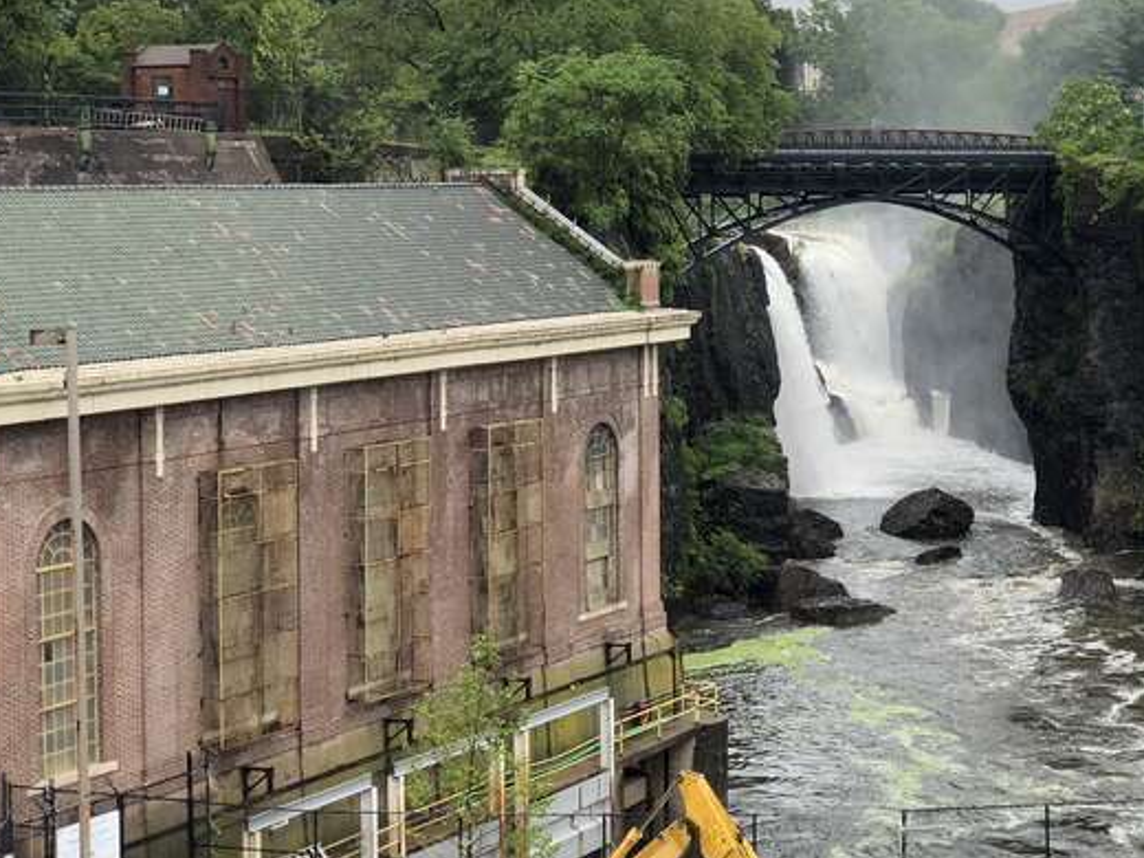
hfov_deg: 24.2
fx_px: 2644
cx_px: 851
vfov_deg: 18.4
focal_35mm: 80
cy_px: 268
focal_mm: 6
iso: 16
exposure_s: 1/340
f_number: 2.4
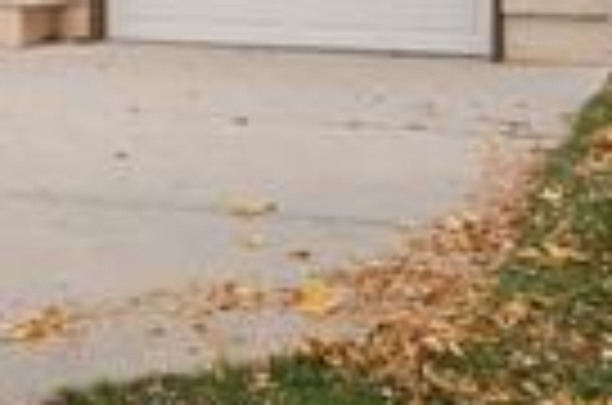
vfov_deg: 12.3
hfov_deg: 19.3
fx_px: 1679
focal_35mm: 99
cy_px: -374
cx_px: -148
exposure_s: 1/640
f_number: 7.1
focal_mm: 21
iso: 500
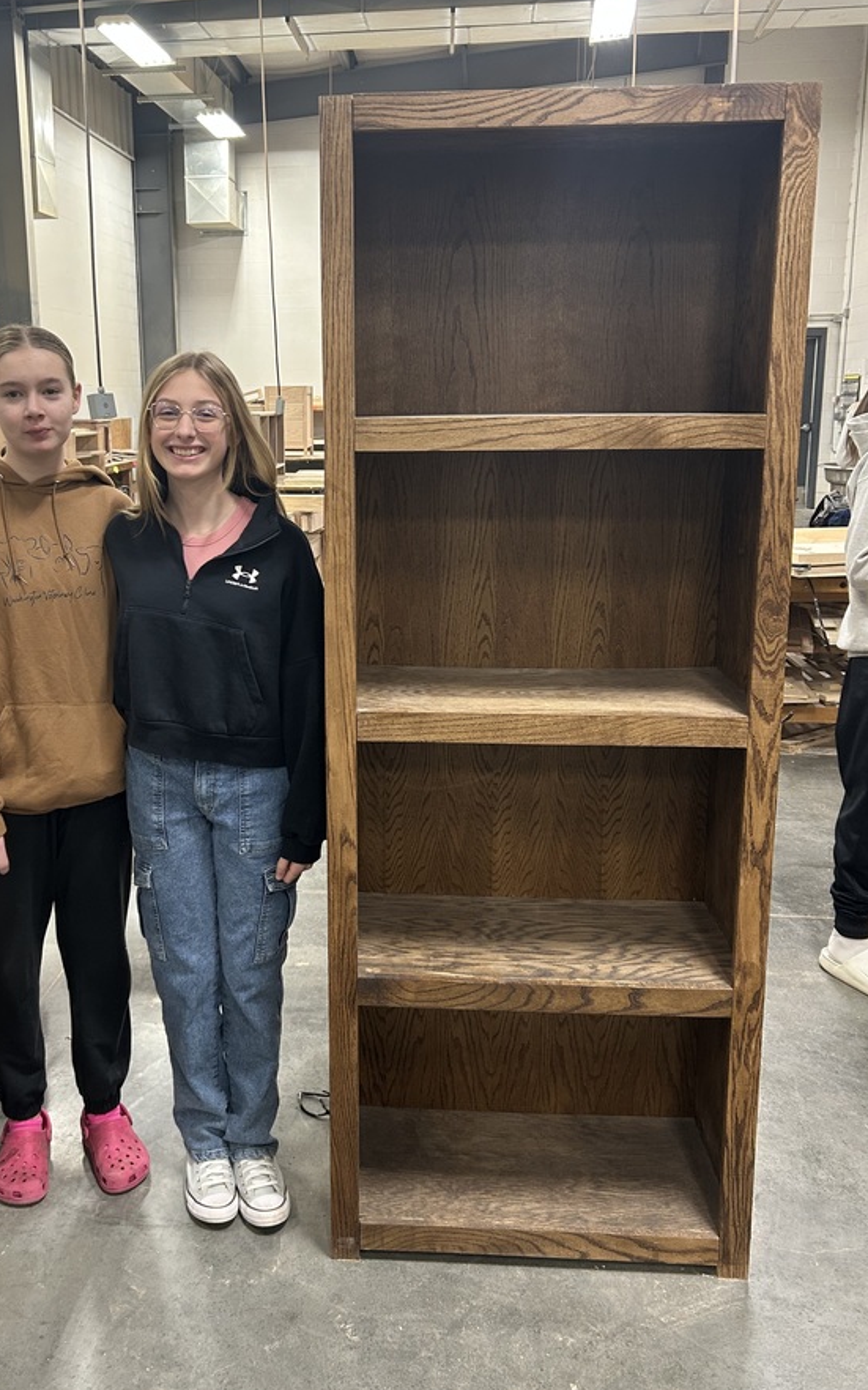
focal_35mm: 32
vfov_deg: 59.6
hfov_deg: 39.2
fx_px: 1212
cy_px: 632
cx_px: 343
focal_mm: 5.7
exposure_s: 1/60
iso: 125
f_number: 1.5
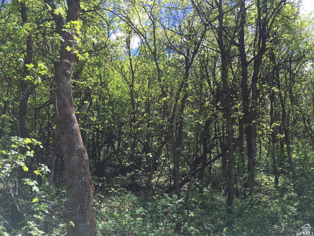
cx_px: 157
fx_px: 263
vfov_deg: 48.2
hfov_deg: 61.7
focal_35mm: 29
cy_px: 118
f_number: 2.2
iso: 25
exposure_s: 1/739
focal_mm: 4.15
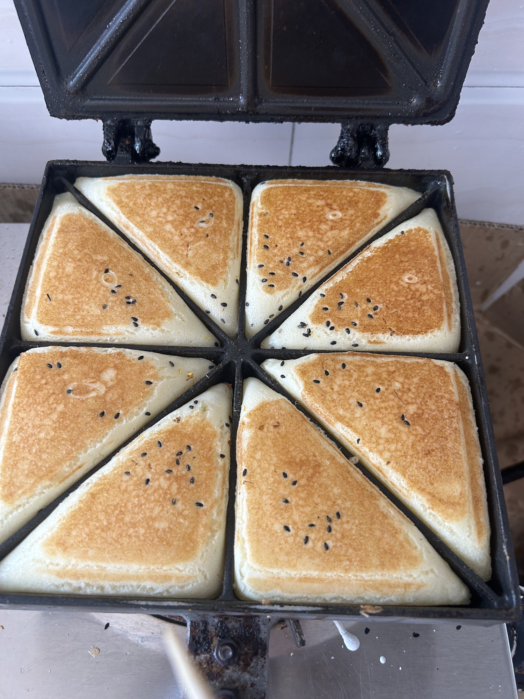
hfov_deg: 53.1
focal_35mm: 26
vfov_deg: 67.3
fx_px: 525
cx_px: 262
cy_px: 350
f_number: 1.5
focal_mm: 5.7
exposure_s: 1/121
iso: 64
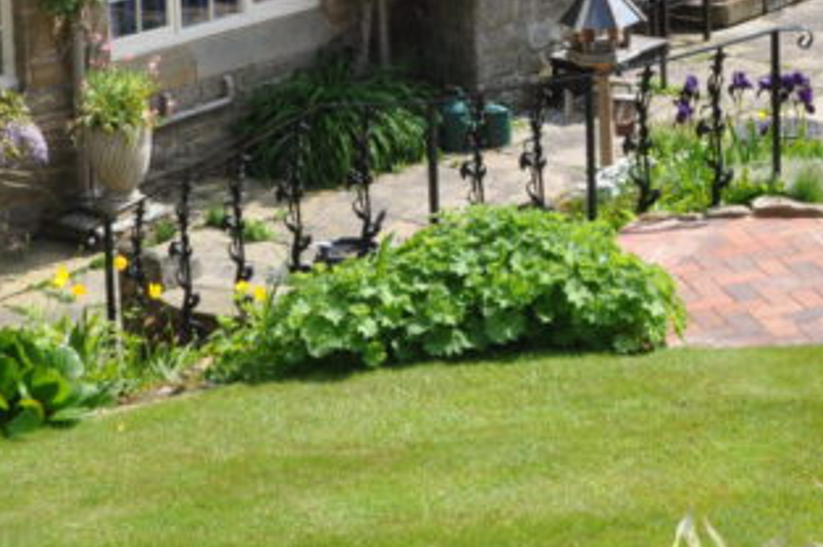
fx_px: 2466
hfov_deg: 18.4
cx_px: 855
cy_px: -263
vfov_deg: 12.1
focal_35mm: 108
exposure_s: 1/320
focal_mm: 22
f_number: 9
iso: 200
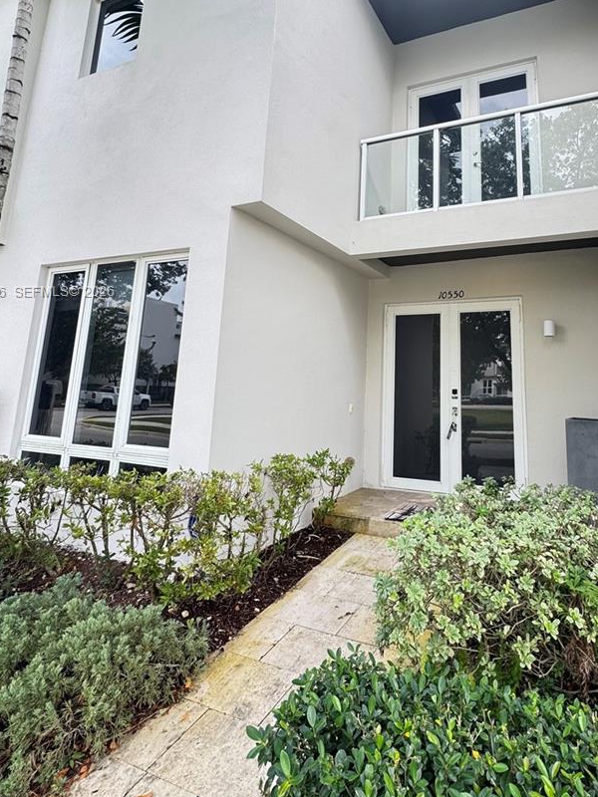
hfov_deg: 62.4
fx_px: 484
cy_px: 293
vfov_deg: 77.4
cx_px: 379
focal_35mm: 21
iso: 50
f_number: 2.2
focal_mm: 2.22
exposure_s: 1/99
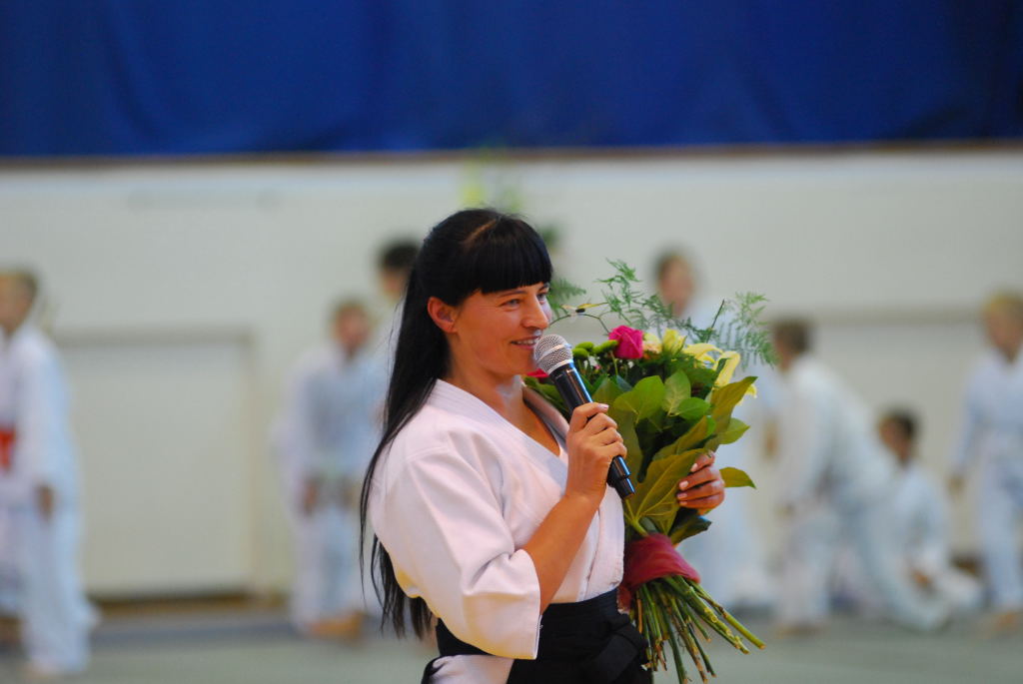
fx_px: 7893
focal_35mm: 278
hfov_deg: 7.4
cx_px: 512
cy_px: 342
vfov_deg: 5.0
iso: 800
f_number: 2.8
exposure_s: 1/160
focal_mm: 185
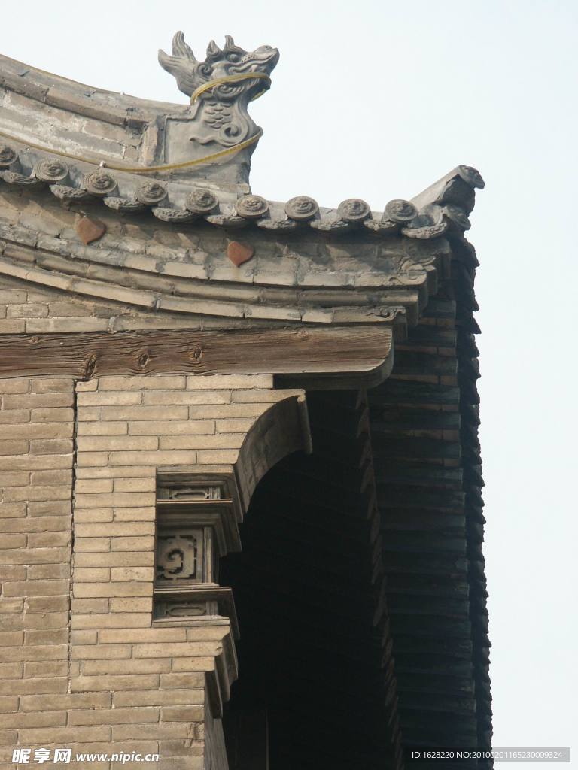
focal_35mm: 199
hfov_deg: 7.5
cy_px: 385
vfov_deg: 9.9
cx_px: 289
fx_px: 4430
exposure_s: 1/250
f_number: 5.6
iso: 100
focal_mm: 50.48
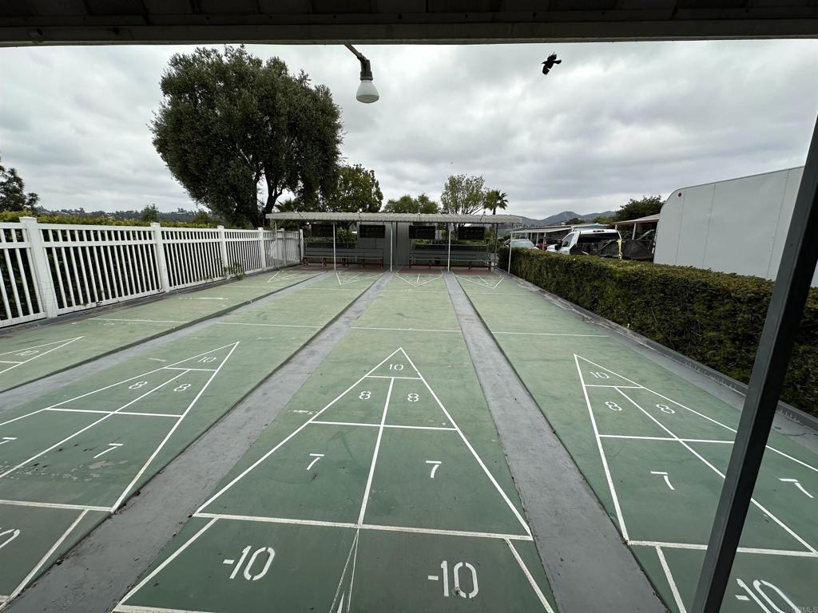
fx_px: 331
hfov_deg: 102.1
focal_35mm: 14
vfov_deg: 85.7
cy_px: 306
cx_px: 409
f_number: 2.2
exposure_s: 1/1595
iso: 50
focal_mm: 2.22
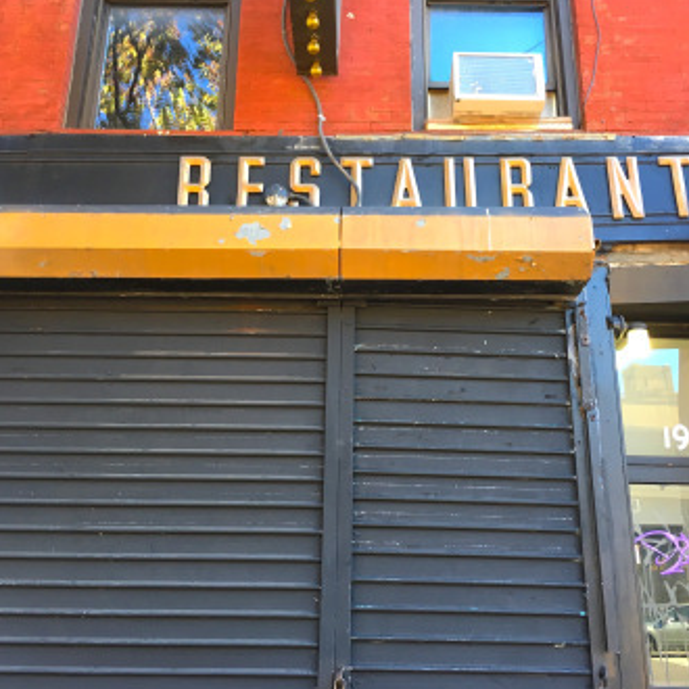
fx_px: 788
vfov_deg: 47.2
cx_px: 380
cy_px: 342
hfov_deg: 47.1
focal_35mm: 35
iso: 25
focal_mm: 4.15
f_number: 2.2
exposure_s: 1/40
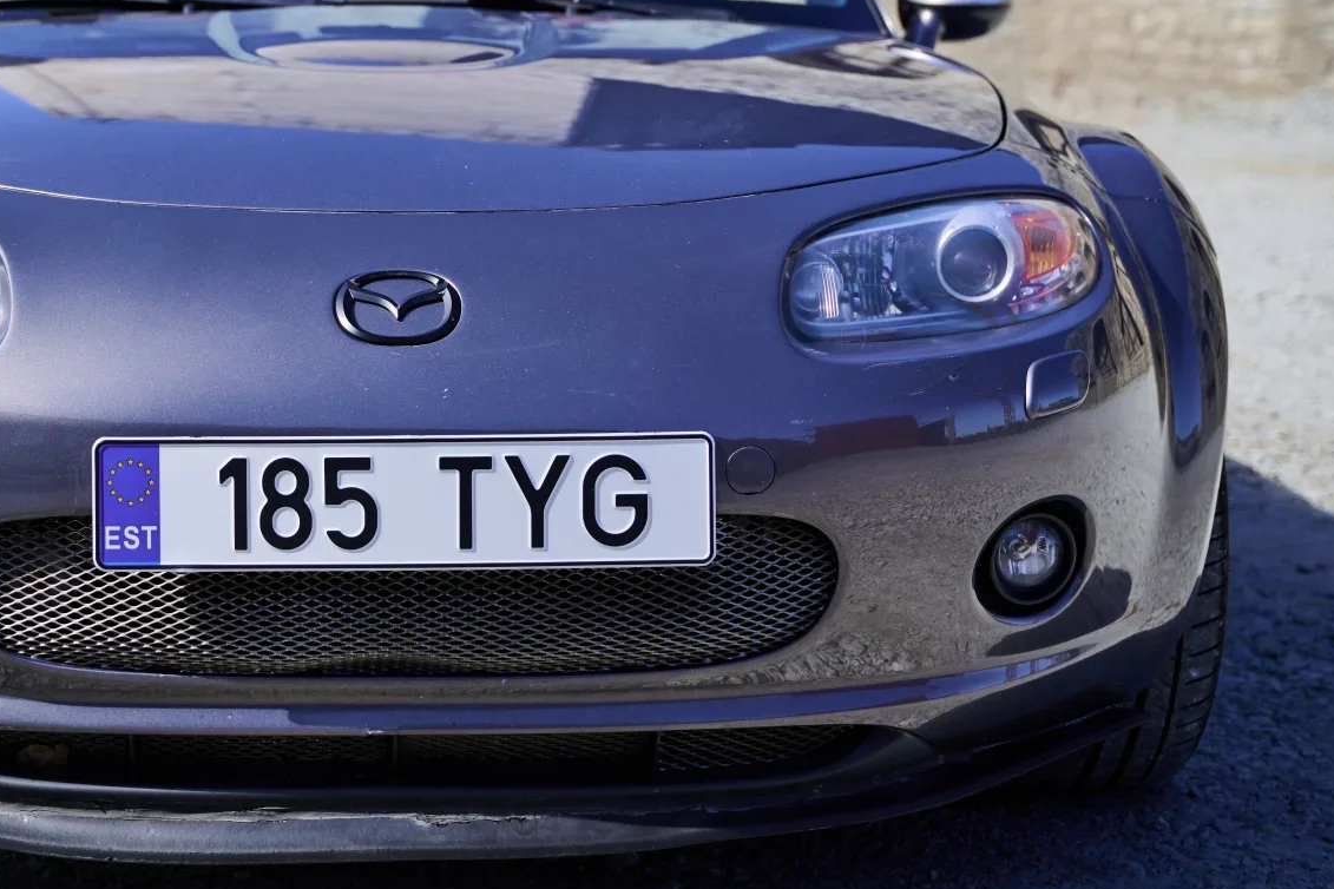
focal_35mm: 73
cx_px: 388
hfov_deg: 27.4
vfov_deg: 18.6
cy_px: 292
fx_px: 2705
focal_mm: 43
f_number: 2.8
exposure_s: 1/640
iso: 64
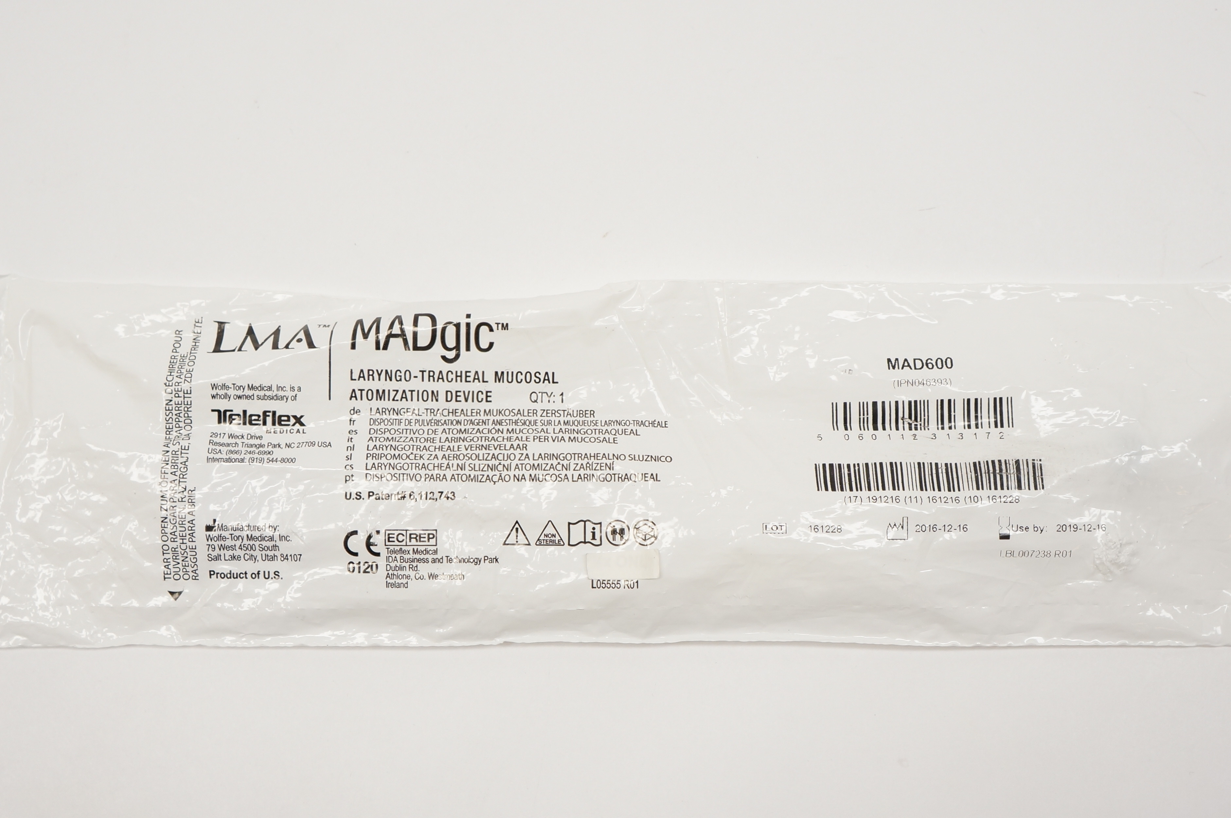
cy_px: 458
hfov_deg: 42.0
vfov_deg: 28.6
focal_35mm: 47
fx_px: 1605
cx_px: 610
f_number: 5.6
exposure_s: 1/100
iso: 400
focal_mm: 24
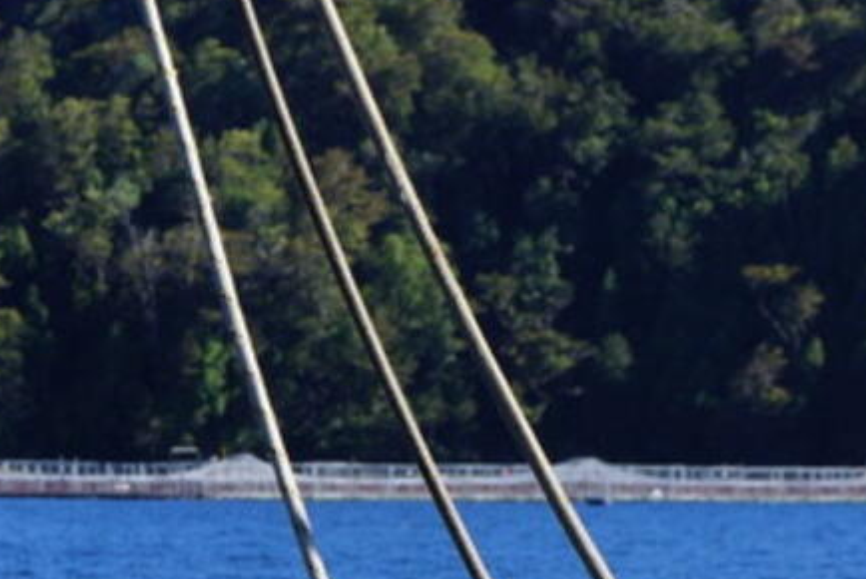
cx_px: 513
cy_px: 380
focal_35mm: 302
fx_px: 7269
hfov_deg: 6.8
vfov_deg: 4.6
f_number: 10
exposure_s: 1/125
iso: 100
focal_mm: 55
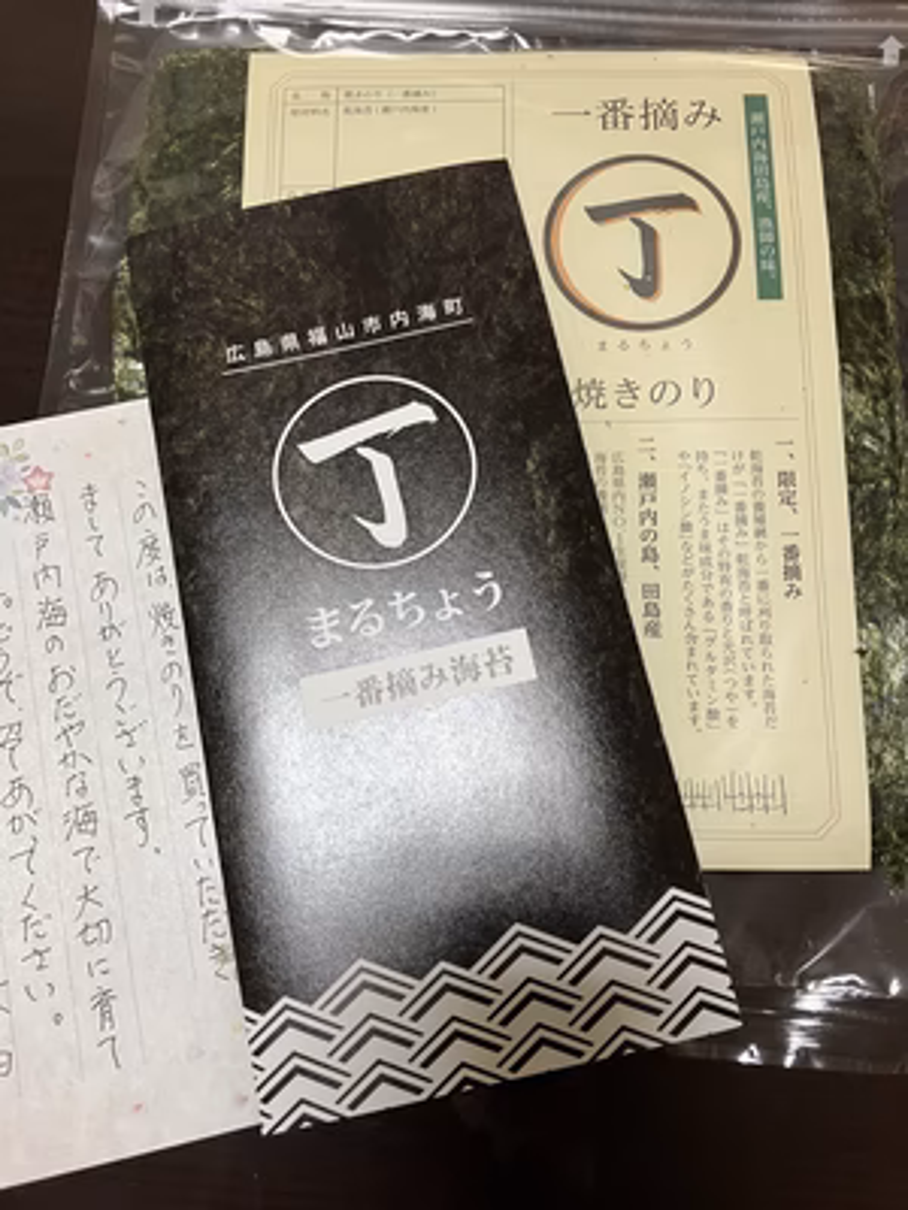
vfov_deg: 63.4
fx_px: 979
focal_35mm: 28
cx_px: 454
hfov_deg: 49.7
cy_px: 605
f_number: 1.8
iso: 125
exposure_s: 1/60
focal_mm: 3.99
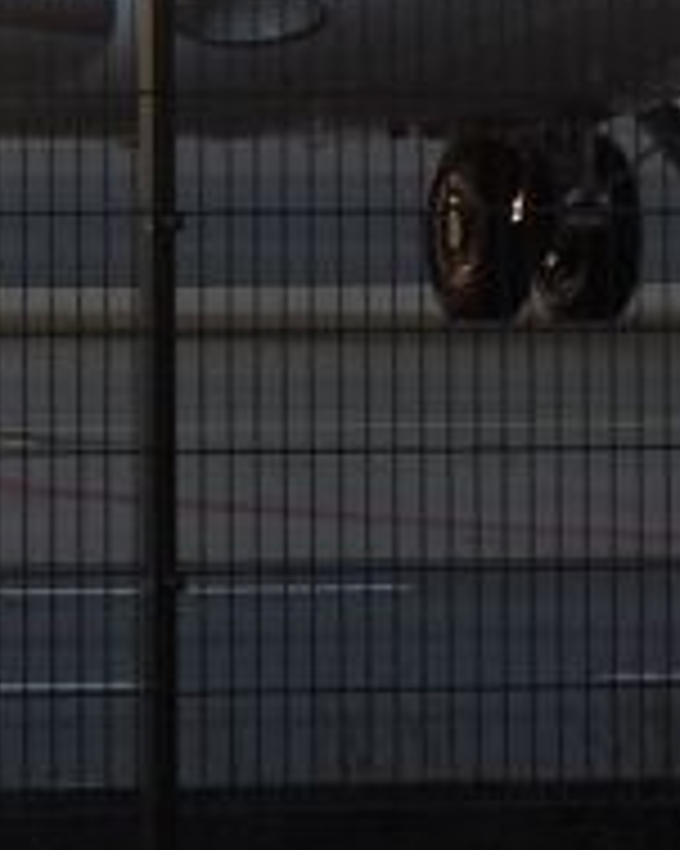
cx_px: -41
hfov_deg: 2.4
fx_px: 16239
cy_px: -675
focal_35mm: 645
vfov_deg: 3.0
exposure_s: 1/125
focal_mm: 21.8
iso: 100
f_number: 7.1
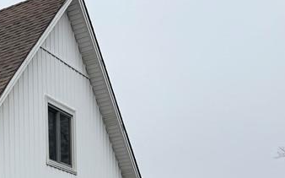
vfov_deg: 15.8
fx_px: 598
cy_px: 255
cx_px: -80
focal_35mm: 77
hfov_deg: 23.8
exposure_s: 1/1059
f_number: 1.78
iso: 80
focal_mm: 6.76
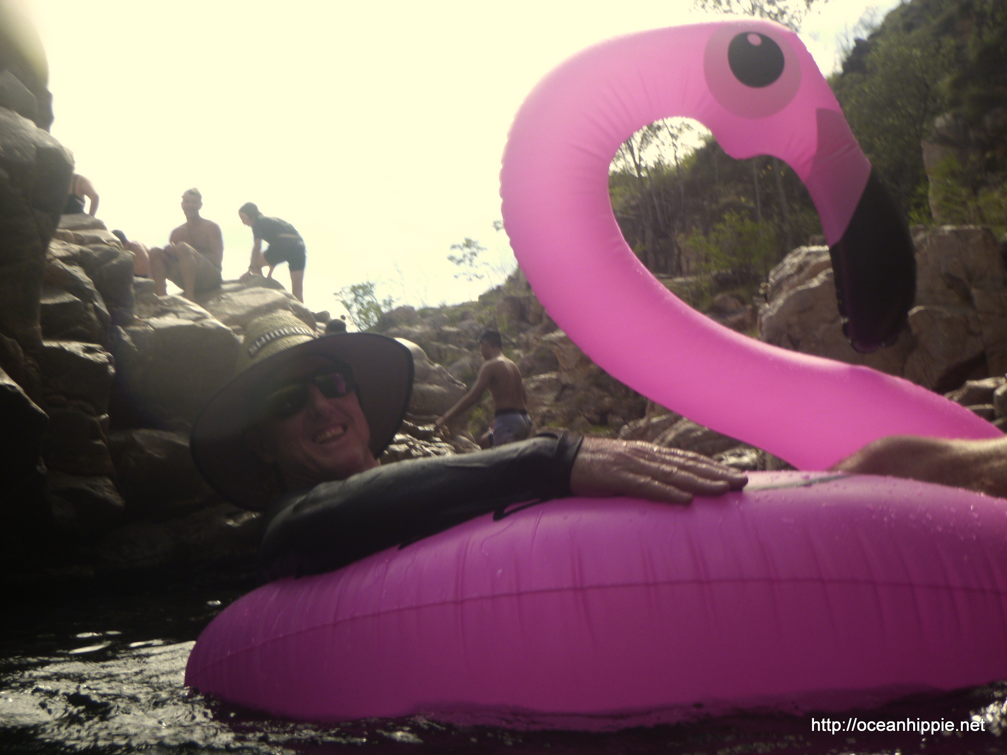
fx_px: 1280
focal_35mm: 44
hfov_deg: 42.9
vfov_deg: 32.9
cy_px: 378
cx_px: 504
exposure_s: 1/200
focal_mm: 7.9
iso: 100
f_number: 4.7
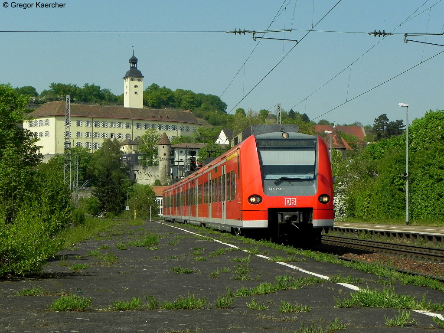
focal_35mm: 75
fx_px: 962
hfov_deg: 26.0
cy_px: 166
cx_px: 222
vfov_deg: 19.6
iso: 160
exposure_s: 1/800
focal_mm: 13.4
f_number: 6.3
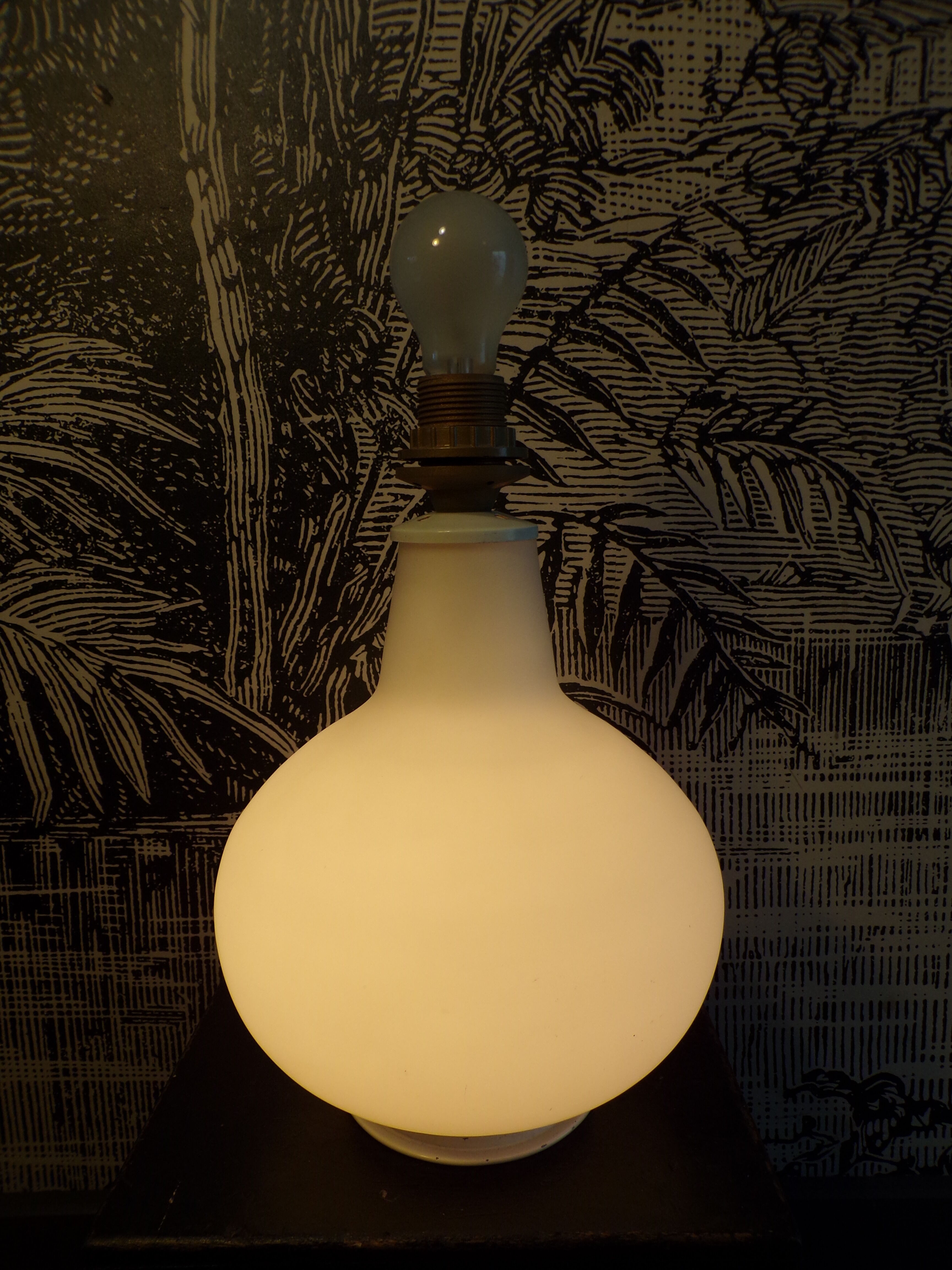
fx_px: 880
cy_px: 635
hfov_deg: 56.8
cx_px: 476
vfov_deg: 71.6
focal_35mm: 24
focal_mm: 4.3
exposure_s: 1/45
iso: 100
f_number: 3
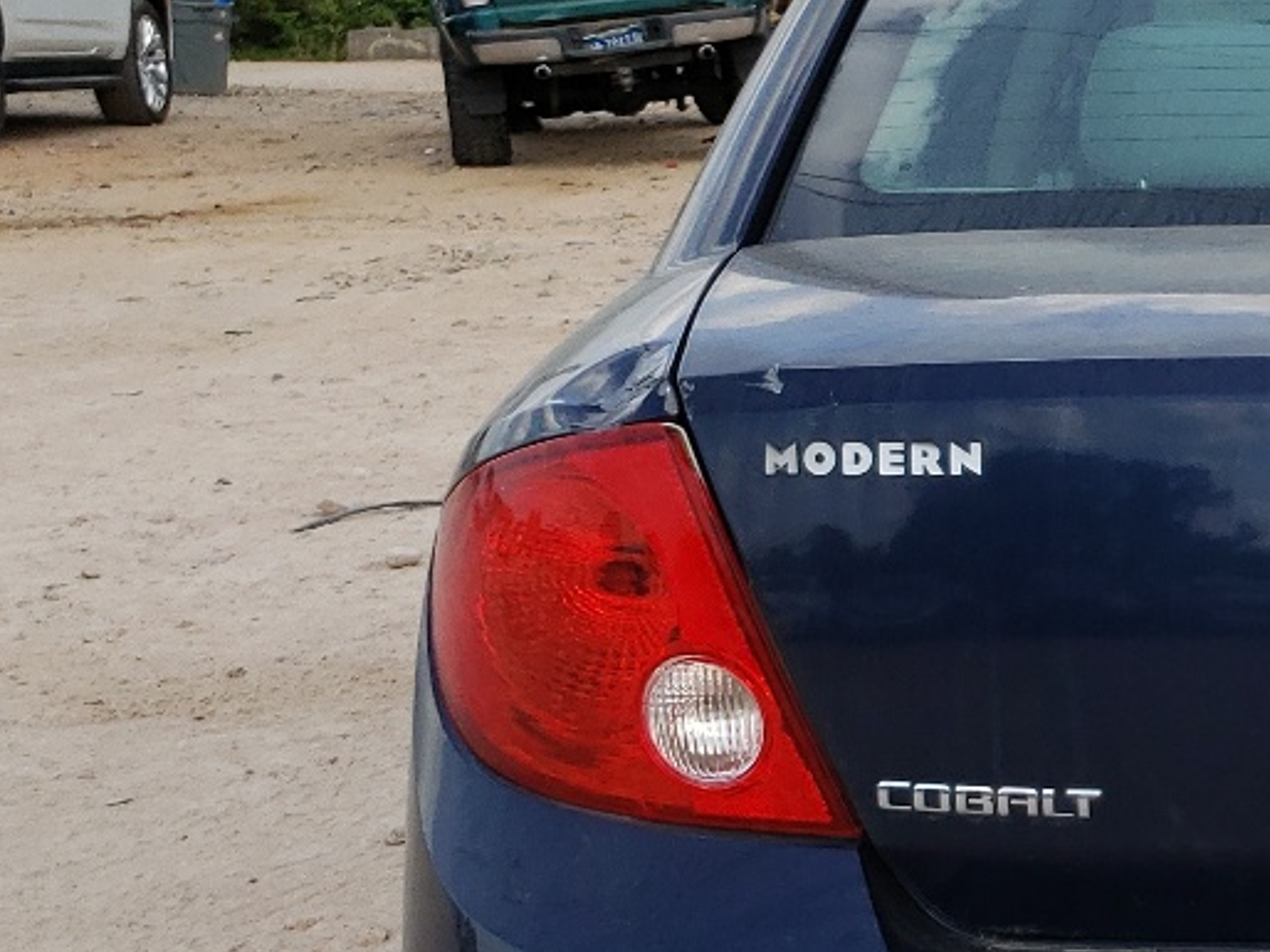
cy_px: 747
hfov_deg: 21.5
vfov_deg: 18.1
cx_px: 1705
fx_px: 2970
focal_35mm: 81
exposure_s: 1/1667
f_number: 1.5
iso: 50
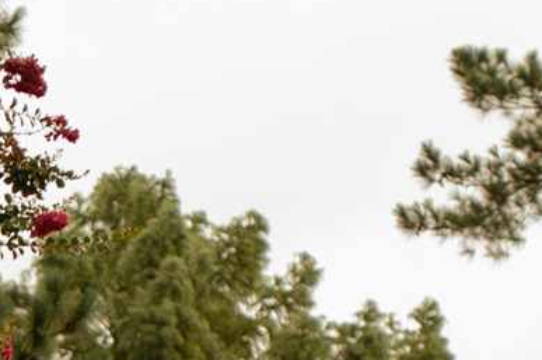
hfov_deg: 6.9
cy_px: 726
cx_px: -920
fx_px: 4180
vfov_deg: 4.8
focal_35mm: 278
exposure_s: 1/640
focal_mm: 35
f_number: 1.8
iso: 50
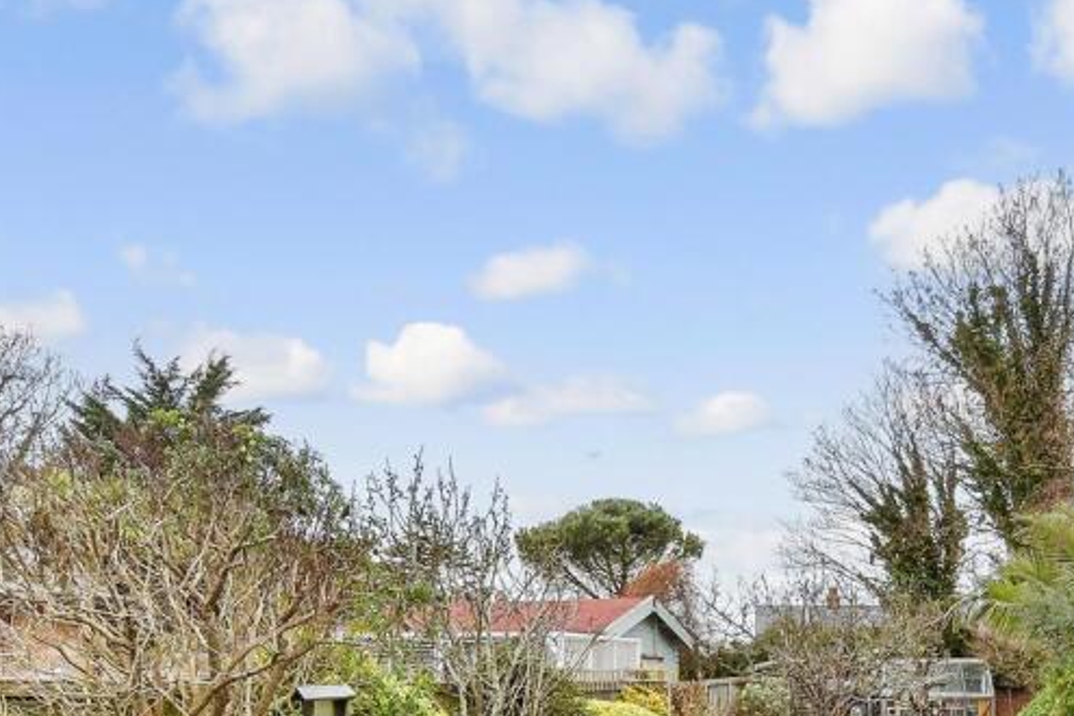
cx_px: 718
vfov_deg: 38.9
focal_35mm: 31
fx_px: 925
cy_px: 663
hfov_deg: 58.9
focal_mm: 10
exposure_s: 1/25
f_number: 8
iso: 200
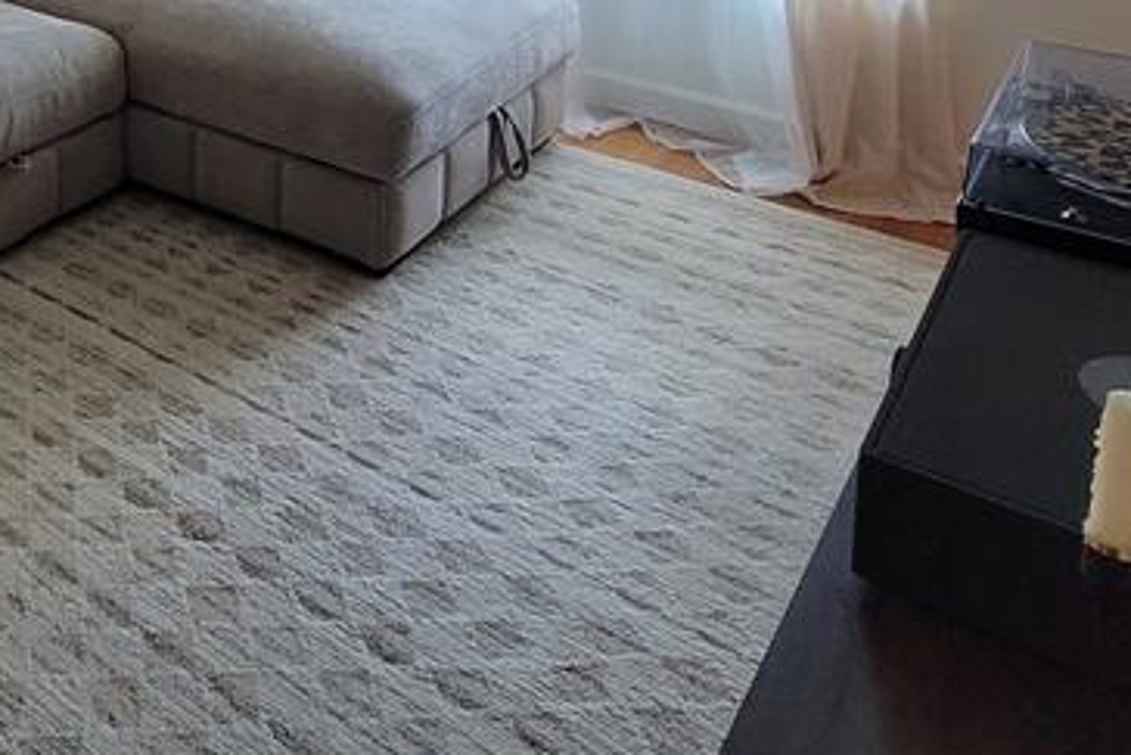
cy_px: -199
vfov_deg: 29.2
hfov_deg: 45.8
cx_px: 112
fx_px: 1194
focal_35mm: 38
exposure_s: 1/60
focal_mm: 1.74
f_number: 2.2
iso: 250
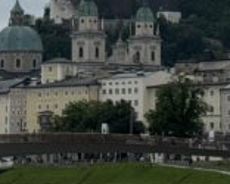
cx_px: 264
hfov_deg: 8.3
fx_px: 1573
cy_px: -32
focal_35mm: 231
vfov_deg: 6.7
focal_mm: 6.76
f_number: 1.78
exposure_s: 1/4975
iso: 64
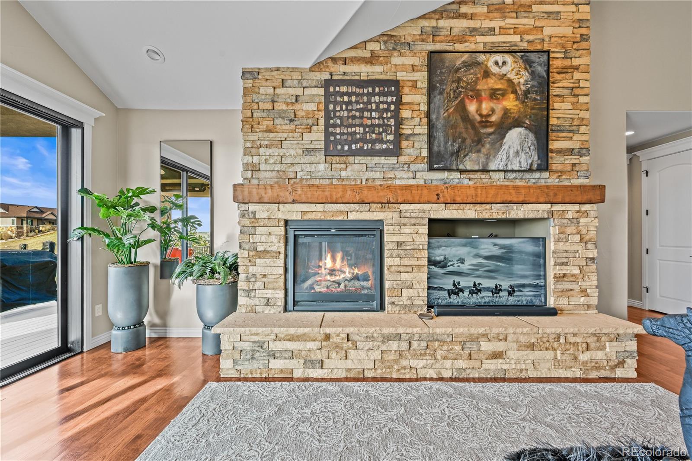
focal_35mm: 14
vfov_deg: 81.2
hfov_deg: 104.3
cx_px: 346
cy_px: 230
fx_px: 269
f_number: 8
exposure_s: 1/2
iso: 200
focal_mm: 14
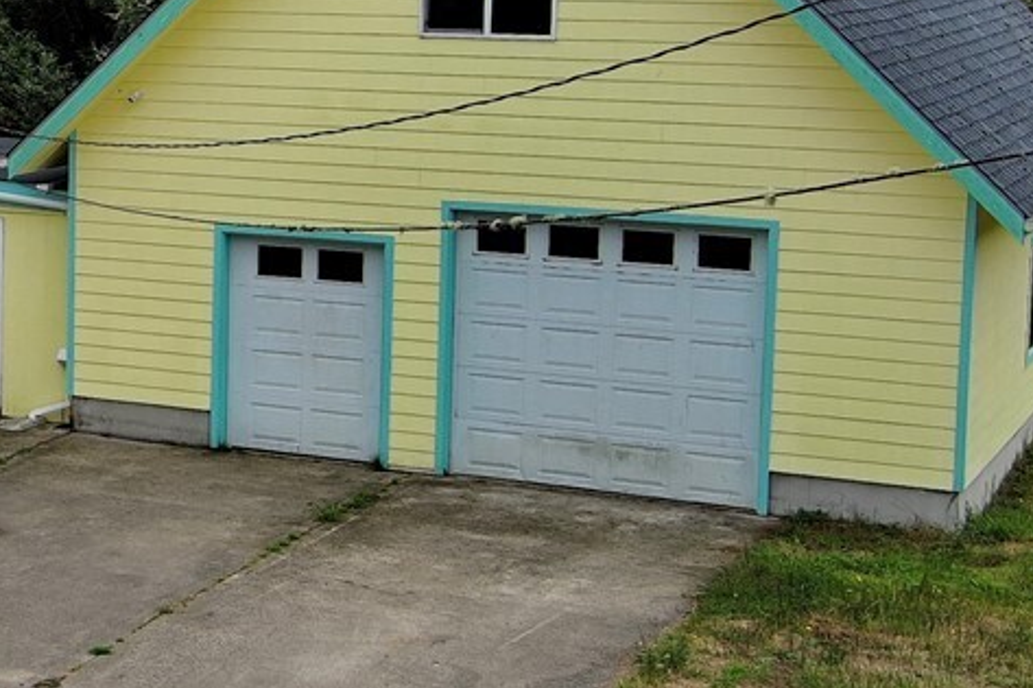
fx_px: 2983
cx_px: -615
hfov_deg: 17.3
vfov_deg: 13.1
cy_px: 158
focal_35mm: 104
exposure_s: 1/509
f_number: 2.8
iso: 100
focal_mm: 10.57
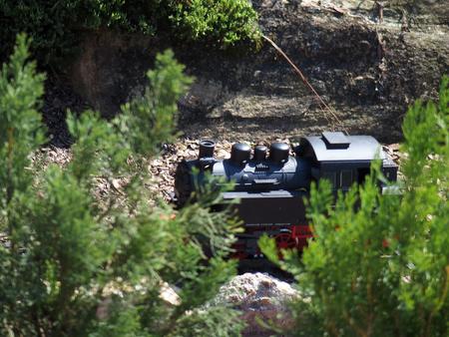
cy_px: 168
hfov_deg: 6.6
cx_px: 224
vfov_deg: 5.0
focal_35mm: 300
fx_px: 3893
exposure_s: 1/640
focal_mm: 64.3
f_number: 2.8
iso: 100
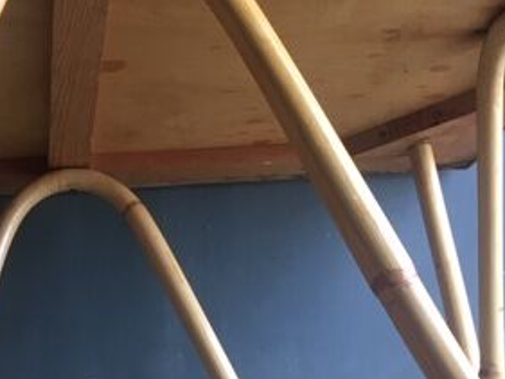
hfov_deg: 28.2
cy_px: 257
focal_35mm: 66
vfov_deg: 22.2
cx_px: 41
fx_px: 963
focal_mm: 4.15
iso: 32
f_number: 2.2
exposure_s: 1/33
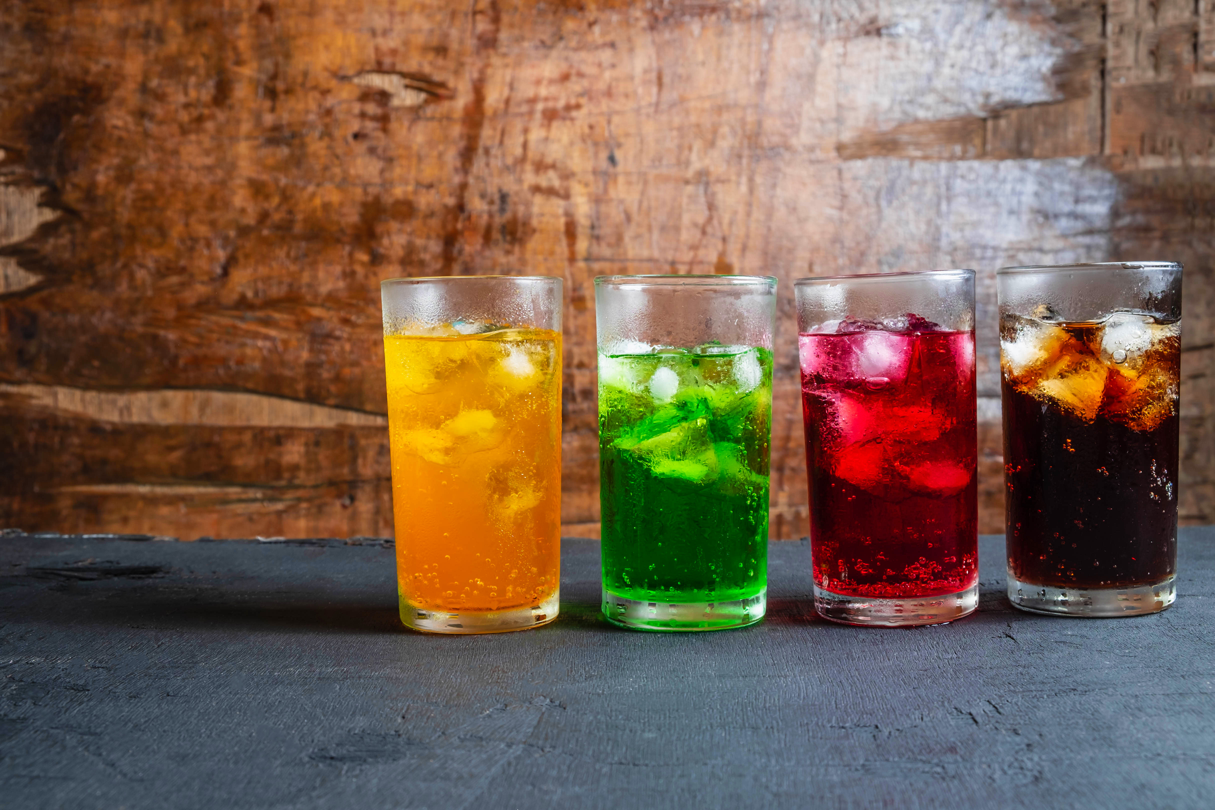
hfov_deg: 45.4
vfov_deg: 31.2
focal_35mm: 43
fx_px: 1451
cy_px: 405
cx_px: 608
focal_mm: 28.9
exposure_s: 1/1.25
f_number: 8
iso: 200
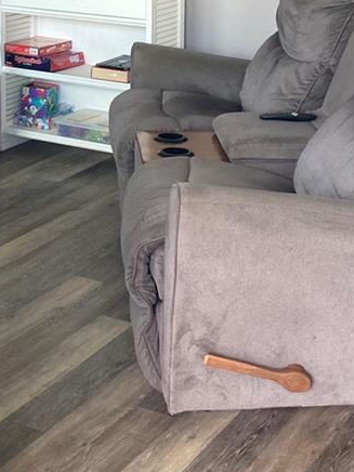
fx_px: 1050
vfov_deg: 24.3
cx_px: 143
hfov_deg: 19.1
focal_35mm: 77
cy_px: 5
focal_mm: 3.99
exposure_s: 1/60
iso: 64
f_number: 1.8
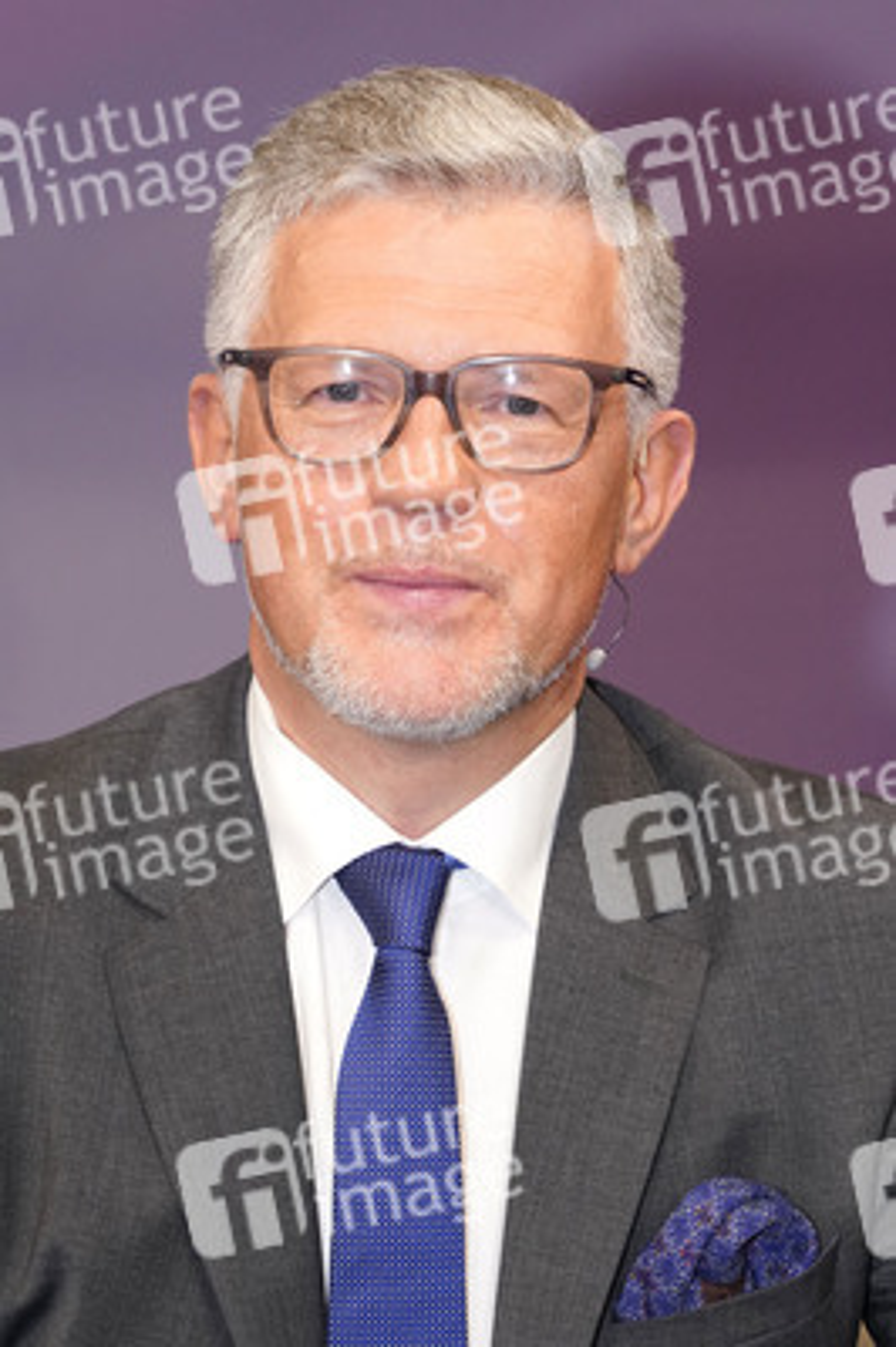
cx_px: 448
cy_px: 674
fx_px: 3104
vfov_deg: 24.5
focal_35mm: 83
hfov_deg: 16.4
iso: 2000
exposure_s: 1/125
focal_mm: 83
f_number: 5.6
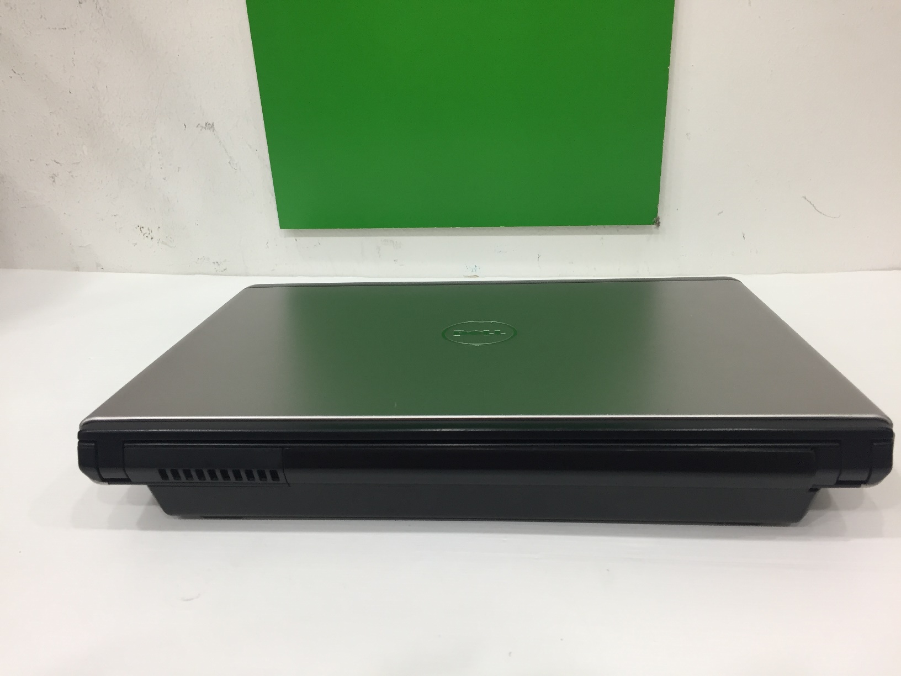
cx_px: 450
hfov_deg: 61.7
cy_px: 338
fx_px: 755
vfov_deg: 48.2
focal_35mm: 29
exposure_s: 1/33
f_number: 2.2
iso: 80
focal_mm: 4.15
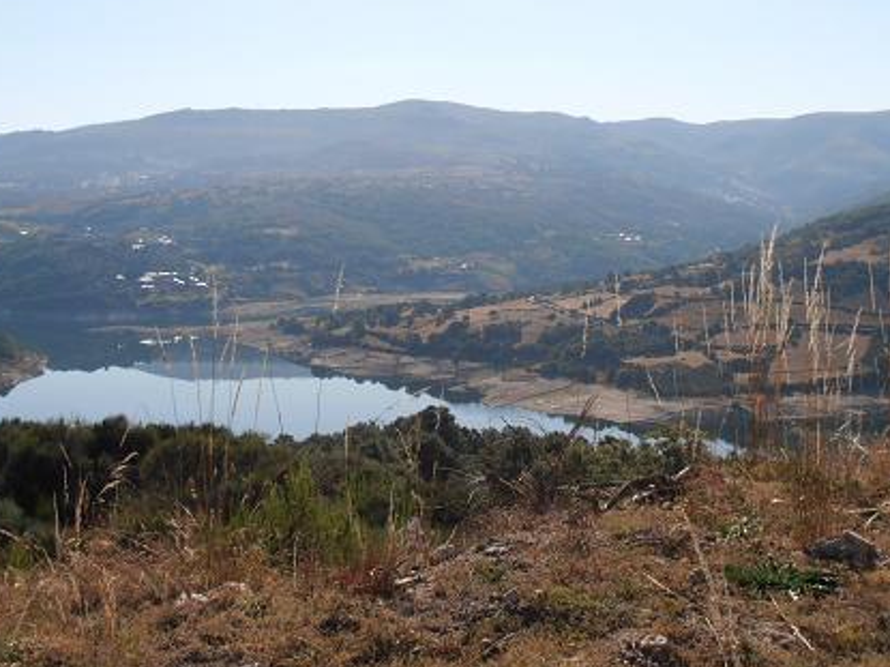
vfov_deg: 26.1
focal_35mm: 56
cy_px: 287
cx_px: 465
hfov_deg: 34.4
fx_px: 1439
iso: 80
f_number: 4.2
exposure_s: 1/1000
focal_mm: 7.87
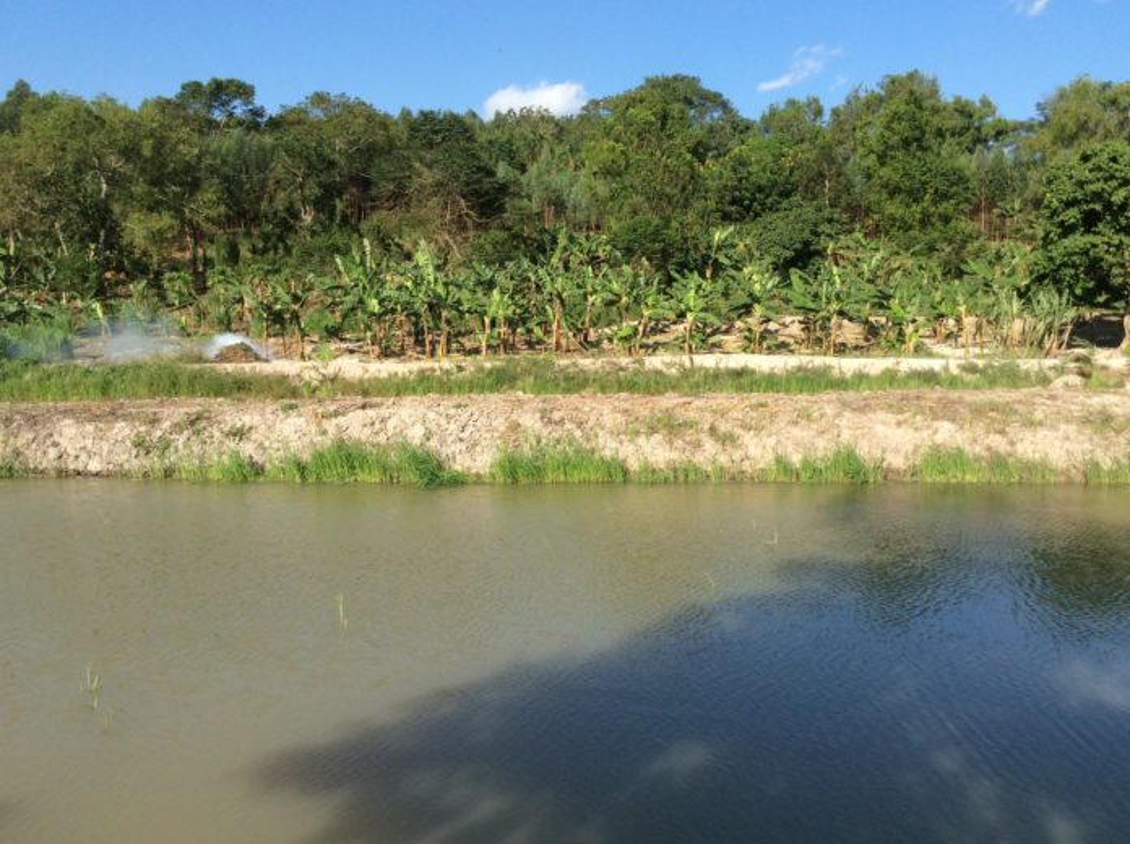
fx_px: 1043
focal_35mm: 32
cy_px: 422
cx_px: 565
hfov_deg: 56.9
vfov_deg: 44.1
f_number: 2.4
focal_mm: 3.3
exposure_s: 1/986
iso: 32
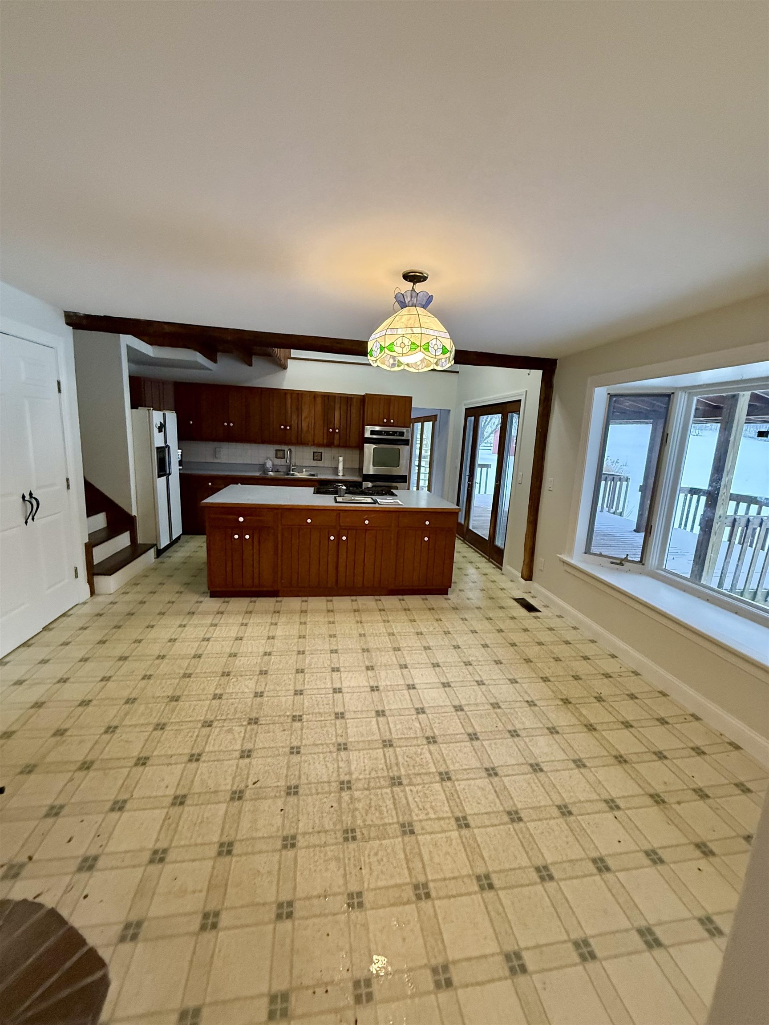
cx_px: 384
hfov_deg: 85.7
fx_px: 415
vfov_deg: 102.1
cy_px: 512
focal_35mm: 14
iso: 640
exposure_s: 1/120
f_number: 2.2
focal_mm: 2.22
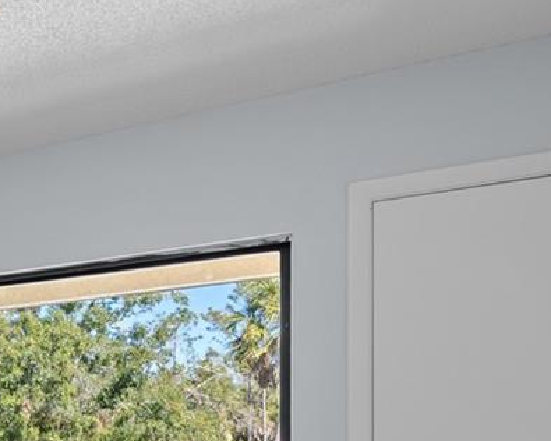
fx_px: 930
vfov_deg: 25.0
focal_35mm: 57
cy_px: 474
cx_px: -222
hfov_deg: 26.3
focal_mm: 10
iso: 100
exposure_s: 1/30
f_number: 7.1
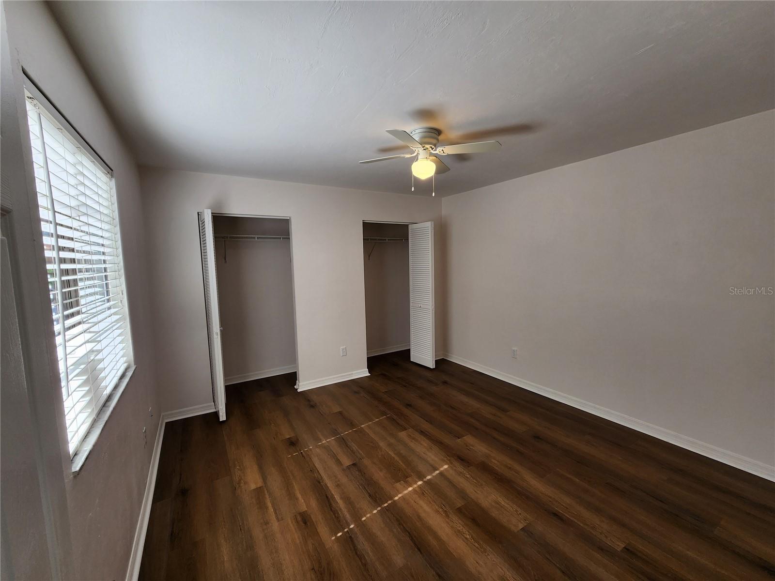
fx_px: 291
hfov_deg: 106.2
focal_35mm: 13
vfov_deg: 89.9
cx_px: 388
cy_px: 290
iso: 64
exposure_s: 1/120
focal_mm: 2.2
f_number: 2.2
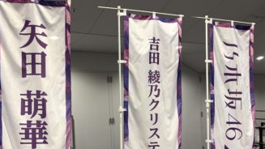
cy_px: 112
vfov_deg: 29.9
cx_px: 113
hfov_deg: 51.4
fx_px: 274
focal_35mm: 39
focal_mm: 5.96
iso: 160
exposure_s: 1/50
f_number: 1.6
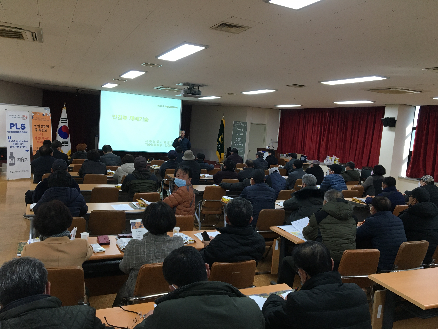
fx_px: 367
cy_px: 164
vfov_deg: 48.2
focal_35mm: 29
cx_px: 219
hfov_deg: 61.7
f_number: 2.2
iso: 40
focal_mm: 4.15
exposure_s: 1/30
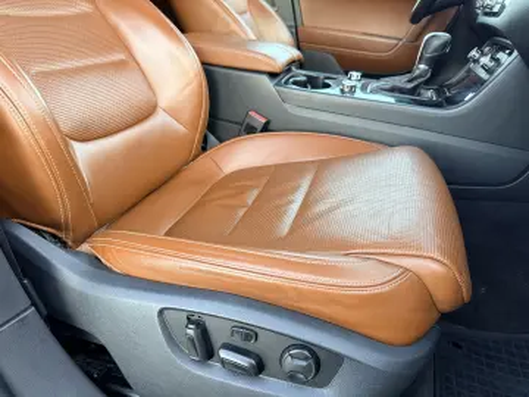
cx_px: 264
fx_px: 367
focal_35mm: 24
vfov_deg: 56.8
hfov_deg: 71.6
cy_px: 198
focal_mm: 6.76
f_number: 1.78
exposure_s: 1/79
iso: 200
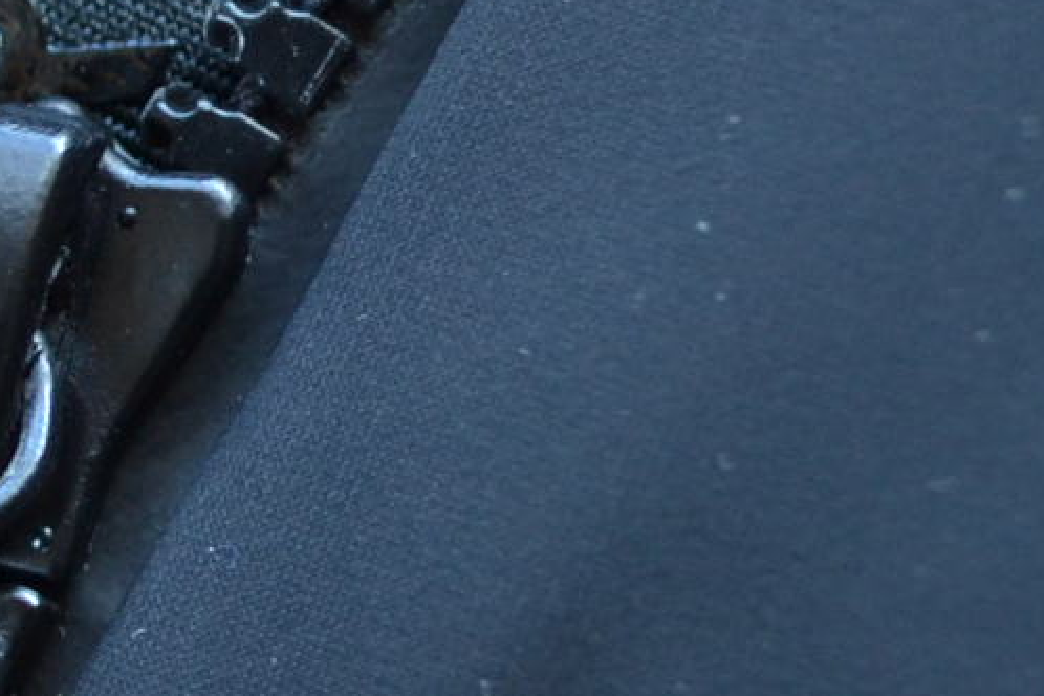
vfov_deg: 6.2
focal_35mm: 222
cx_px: -579
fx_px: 6437
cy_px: 224
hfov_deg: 9.0
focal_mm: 32
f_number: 4.8
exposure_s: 1/60
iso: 560
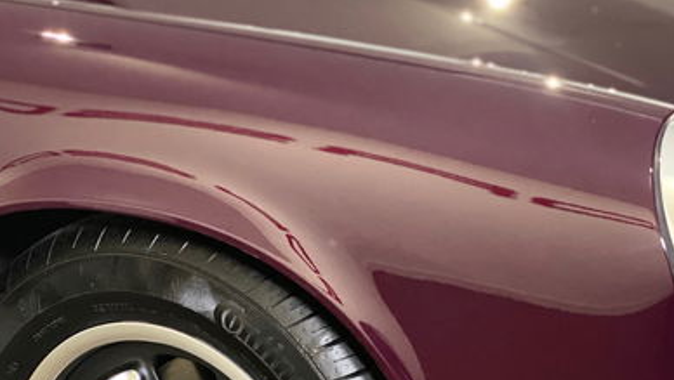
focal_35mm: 112
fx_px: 2003
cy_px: 248
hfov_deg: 19.0
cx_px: 514
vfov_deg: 10.8
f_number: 2
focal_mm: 6
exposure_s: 1/21
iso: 500
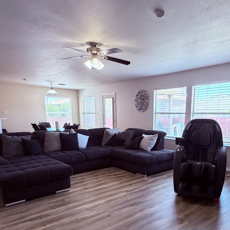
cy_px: 155
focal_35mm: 27
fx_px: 203
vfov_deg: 57.7
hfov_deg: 58.2
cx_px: 145
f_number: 2.2
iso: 200
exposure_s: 1/60
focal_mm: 2.22
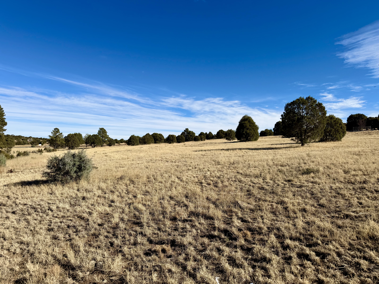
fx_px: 263
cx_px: 190
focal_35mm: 24
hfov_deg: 71.6
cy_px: 142
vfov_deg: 56.8
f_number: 1.78
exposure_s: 1/6173
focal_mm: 6.76
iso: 80
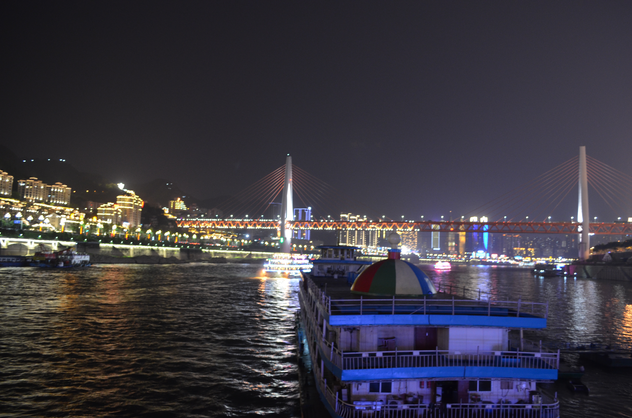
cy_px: 209
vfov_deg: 47.7
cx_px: 316
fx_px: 473
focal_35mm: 27
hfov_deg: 67.5
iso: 800
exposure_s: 1/2.5
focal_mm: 18
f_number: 4.5
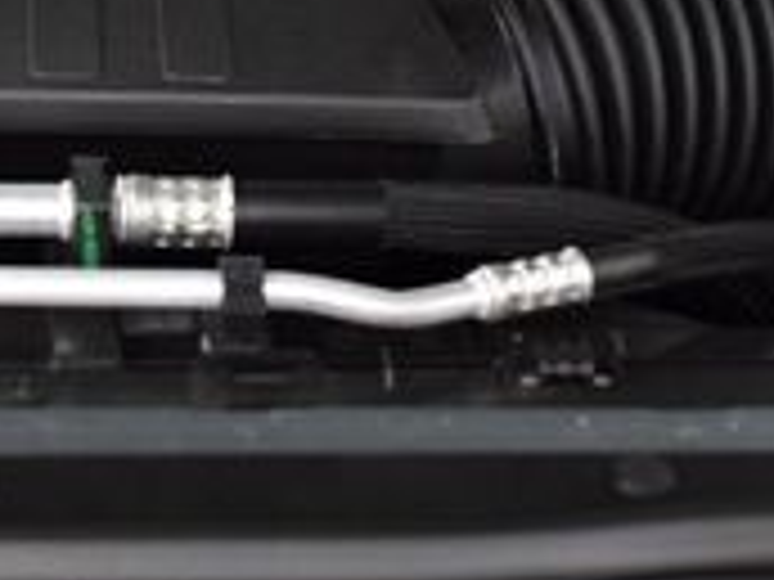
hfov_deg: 15.0
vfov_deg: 11.4
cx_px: -18
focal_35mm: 129
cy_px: 25
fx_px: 2884
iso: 1600
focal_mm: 24
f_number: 2.8
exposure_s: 1/50
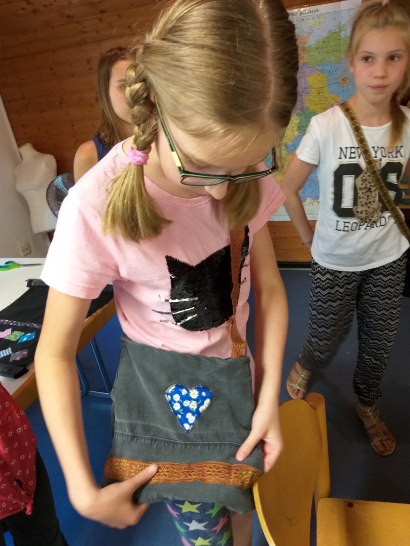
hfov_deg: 53.1
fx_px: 411
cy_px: 273
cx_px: 205
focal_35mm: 26
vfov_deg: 67.3
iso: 125
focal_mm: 3.93
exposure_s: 1/33
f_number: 1.7
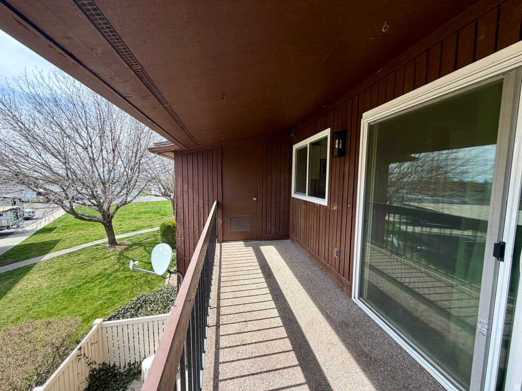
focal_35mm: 14
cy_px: 196
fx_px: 211
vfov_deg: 85.7
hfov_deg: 102.1
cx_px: 261
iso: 50
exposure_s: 1/502
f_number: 2.2
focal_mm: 2.22
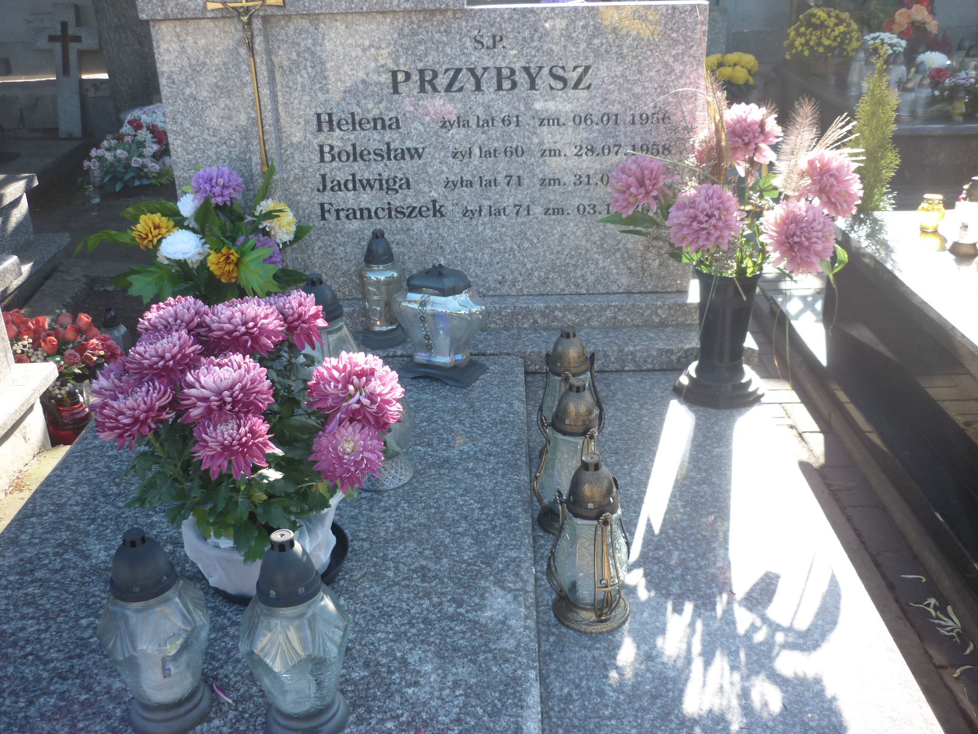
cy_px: 367
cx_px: 489
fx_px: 932
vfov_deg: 42.9
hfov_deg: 55.4
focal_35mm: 33
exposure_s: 1/160
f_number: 2.8
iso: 80
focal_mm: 5.5
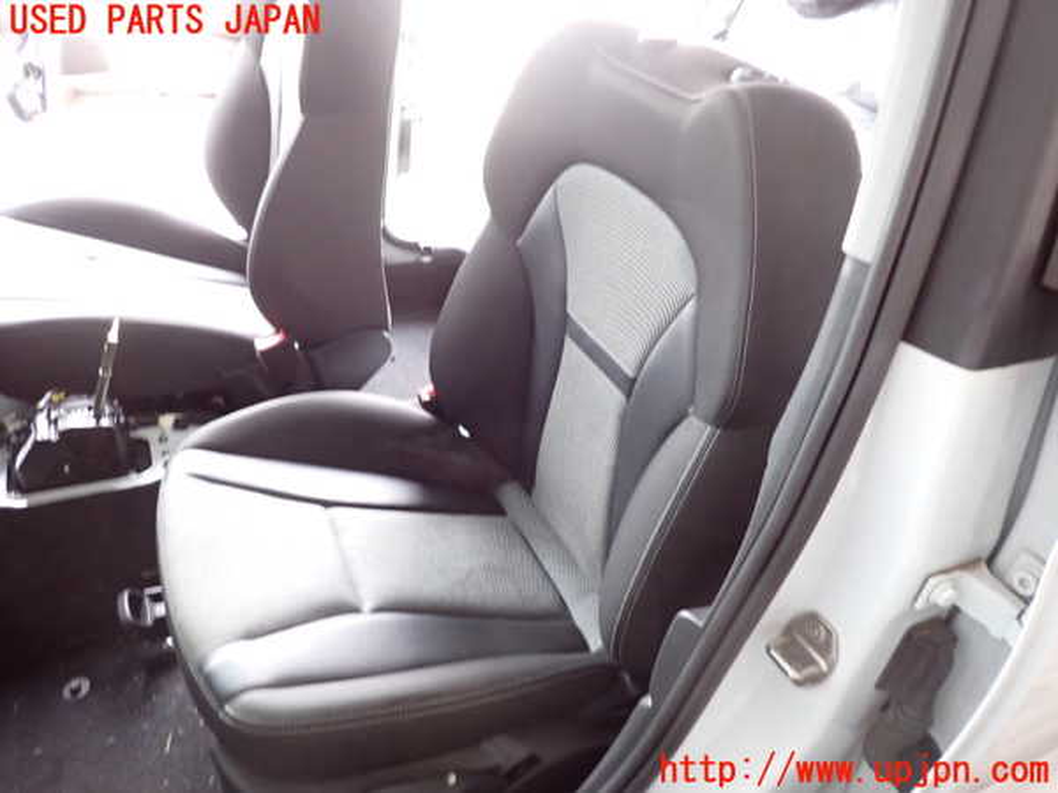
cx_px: 529
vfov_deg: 54.9
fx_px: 764
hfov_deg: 69.4
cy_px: 396
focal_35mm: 25
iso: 400
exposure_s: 1/30
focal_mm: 4.5
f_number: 2
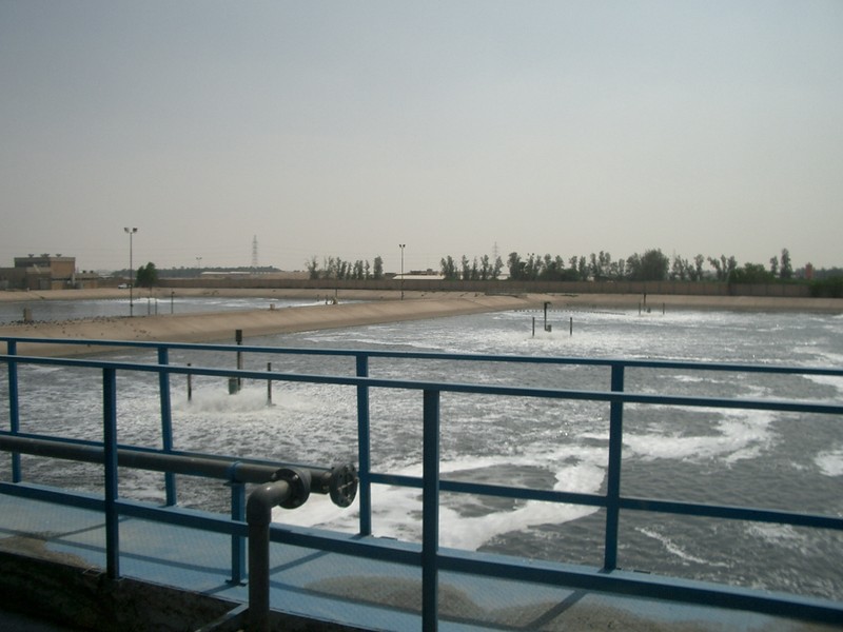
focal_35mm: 35
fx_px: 852
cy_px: 316
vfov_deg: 40.7
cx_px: 422
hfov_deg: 52.6
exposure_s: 1/1000
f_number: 4.3
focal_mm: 5.8
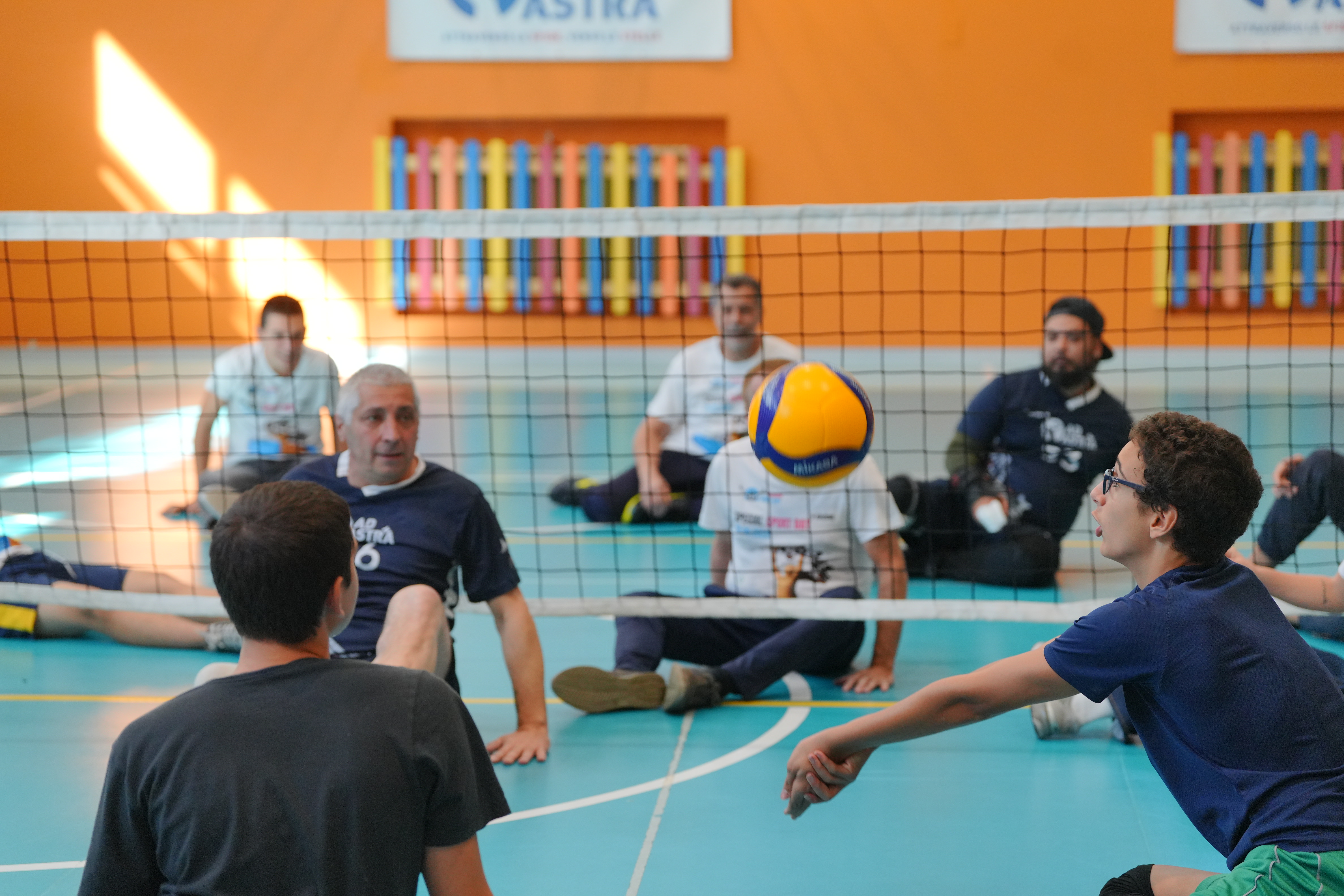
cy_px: 448
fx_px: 3024
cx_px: 672
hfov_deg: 25.1
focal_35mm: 81
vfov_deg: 16.9
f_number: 3.2
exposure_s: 1/640
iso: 1600
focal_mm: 81
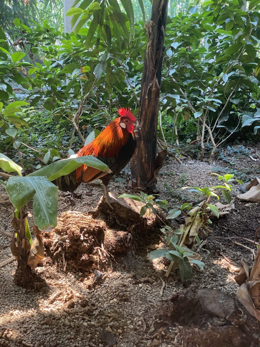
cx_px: 130
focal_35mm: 52
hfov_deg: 28.0
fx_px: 521
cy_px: 174
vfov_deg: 36.8
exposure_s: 1/110
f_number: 2
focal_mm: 6
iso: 160
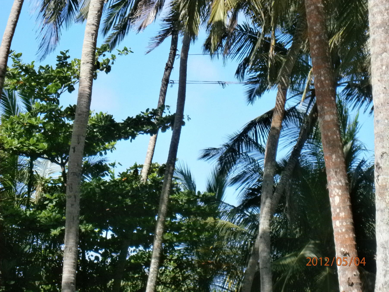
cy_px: 146
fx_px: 1461
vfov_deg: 11.4
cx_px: 194
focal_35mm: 130
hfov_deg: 15.2
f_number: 6.5
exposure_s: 1/160
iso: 80
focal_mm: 23.5
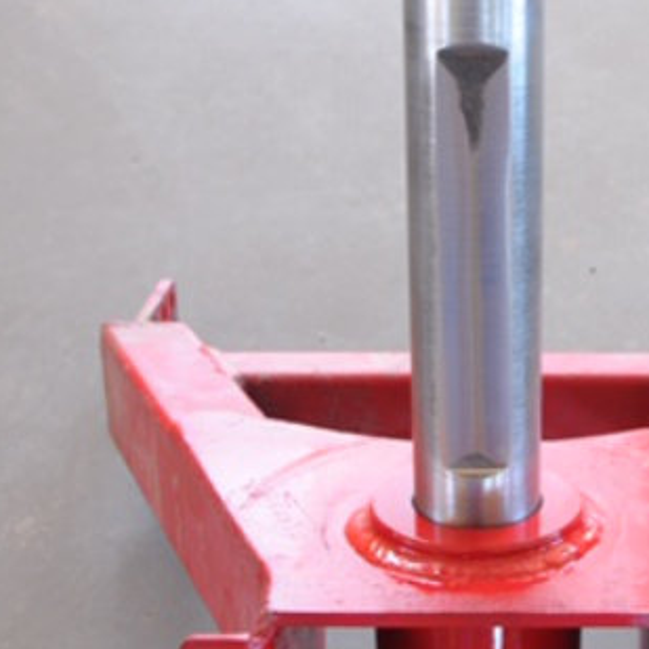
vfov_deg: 26.1
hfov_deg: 25.7
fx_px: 1400
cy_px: 337
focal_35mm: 66
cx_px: 496
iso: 200
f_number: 6.3
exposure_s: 1/15
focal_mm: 20
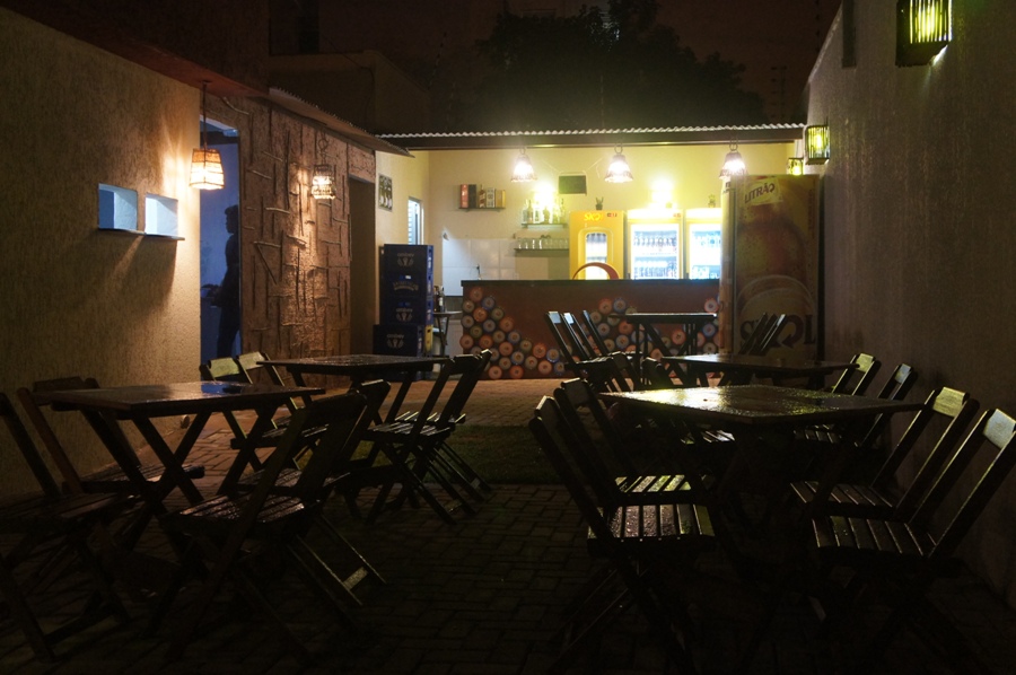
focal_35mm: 40
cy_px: 338
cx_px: 508
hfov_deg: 48.0
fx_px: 1142
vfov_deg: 32.9
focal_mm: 27
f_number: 4
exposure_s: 1/15
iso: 1600
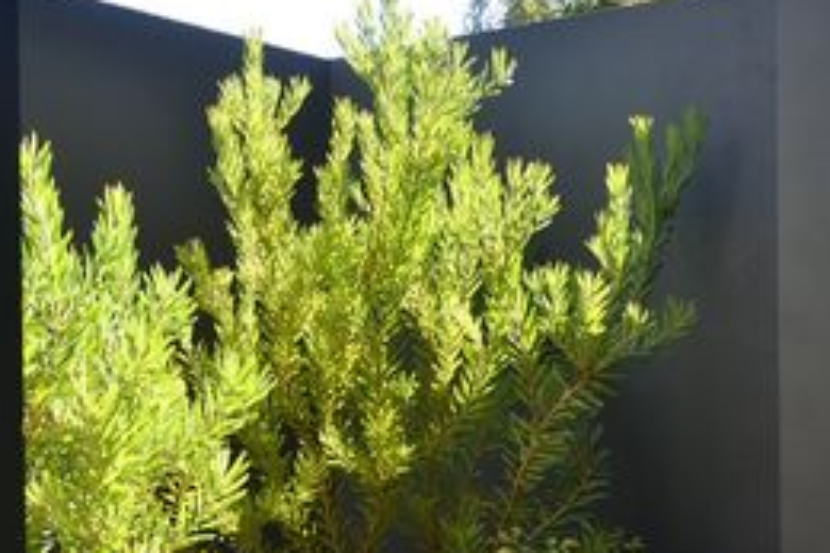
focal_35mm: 65
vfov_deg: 20.8
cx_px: 409
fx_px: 1498
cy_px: 385
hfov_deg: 31.0
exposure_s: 1/125
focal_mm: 24
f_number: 5.6
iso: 200
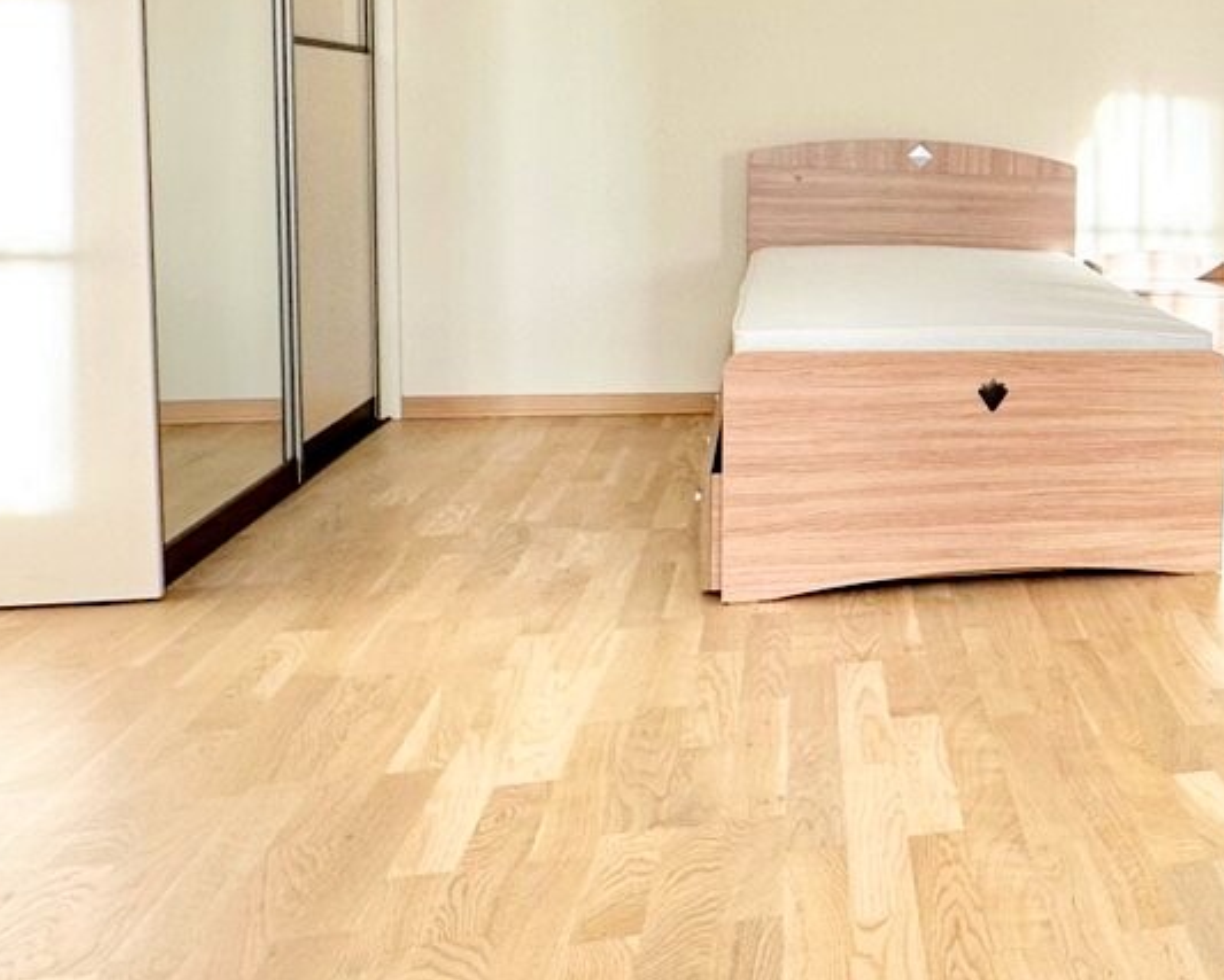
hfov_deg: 33.3
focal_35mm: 41
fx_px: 1486
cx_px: 1580
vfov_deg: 36.0
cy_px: 303
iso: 80
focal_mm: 2.22
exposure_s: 1/99
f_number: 2.2
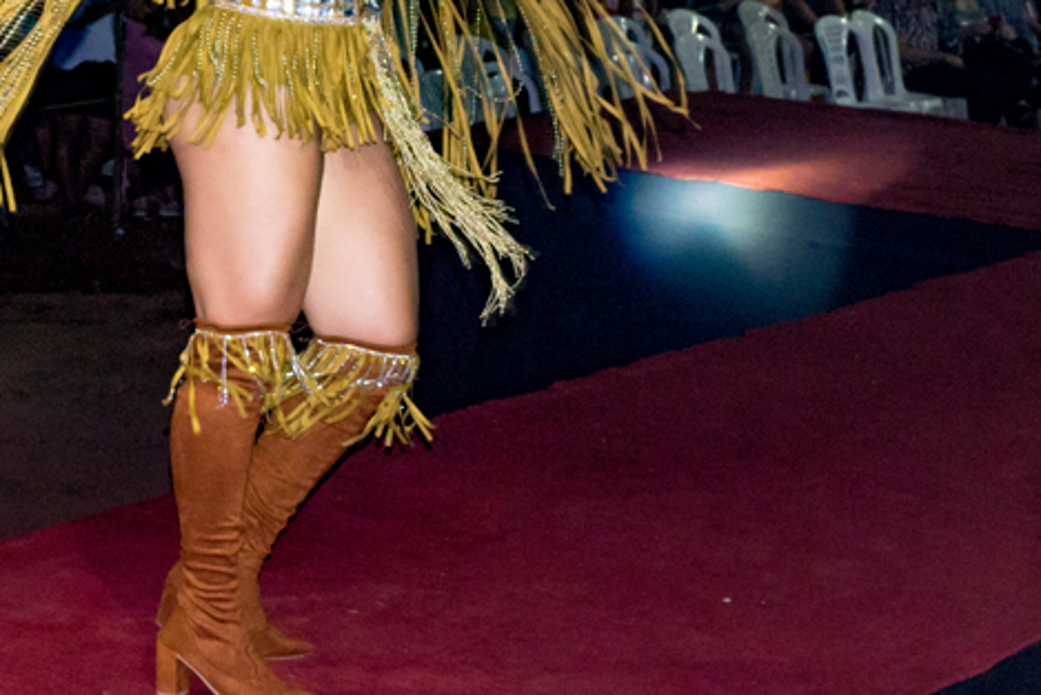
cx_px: 348
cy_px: 52
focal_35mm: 128
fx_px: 3702
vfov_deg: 10.7
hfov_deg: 16.0
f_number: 8
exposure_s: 1/60
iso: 1600
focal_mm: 40
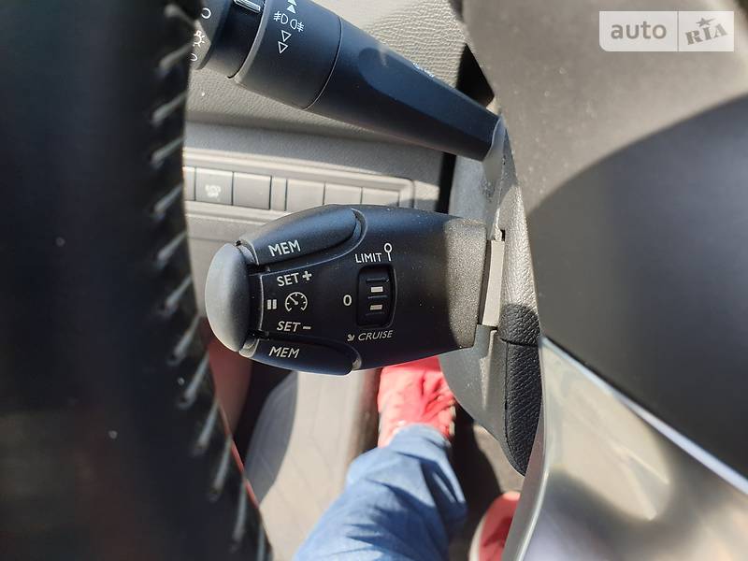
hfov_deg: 67.3
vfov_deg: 53.1
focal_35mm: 26
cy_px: 280
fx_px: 562
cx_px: 374
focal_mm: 4.3
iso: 50
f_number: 2.4
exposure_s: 1/117
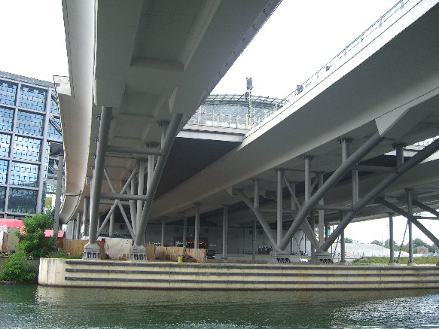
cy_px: 164
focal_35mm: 38
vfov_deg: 37.7
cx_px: 220
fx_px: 482
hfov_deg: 49.0
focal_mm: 7.9
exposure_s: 1/160
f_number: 2.8
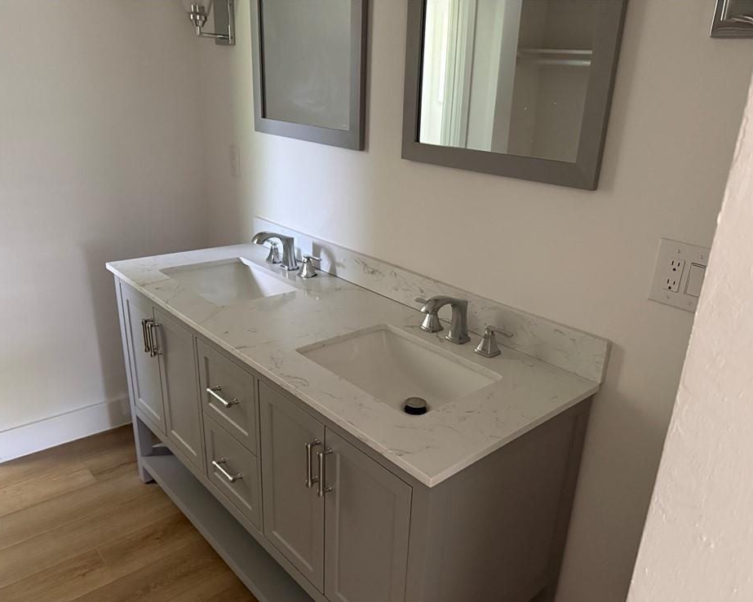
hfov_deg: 65.9
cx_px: 413
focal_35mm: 26
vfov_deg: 54.9
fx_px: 579
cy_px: 312
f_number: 1.78
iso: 800
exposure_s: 1/46
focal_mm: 6.76
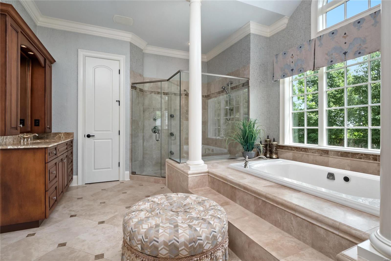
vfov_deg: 67.4
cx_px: 196
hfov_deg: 90.0
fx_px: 195
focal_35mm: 18
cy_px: 130
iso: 400
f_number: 8
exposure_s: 1/160
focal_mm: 9
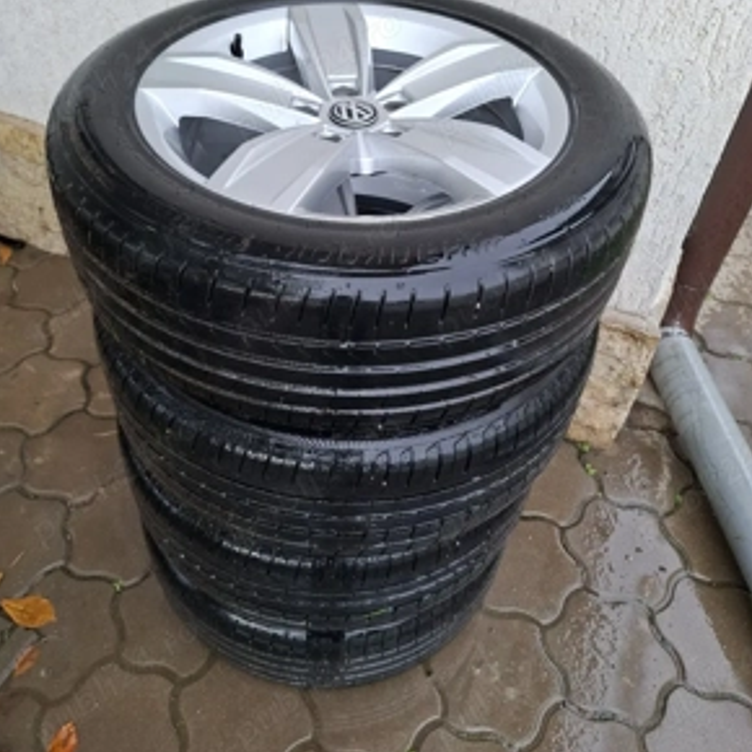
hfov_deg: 57.3
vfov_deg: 56.9
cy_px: 309
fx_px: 688
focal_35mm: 28
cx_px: 368
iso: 50
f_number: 1.8
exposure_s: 1/141
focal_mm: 5.54
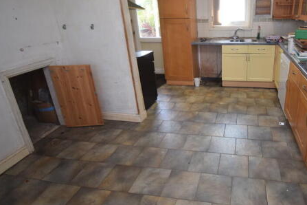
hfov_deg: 75.7
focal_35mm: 22
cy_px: 83
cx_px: 209
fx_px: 188
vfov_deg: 56.8
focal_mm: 10
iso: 800
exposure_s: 1/60
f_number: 4.5
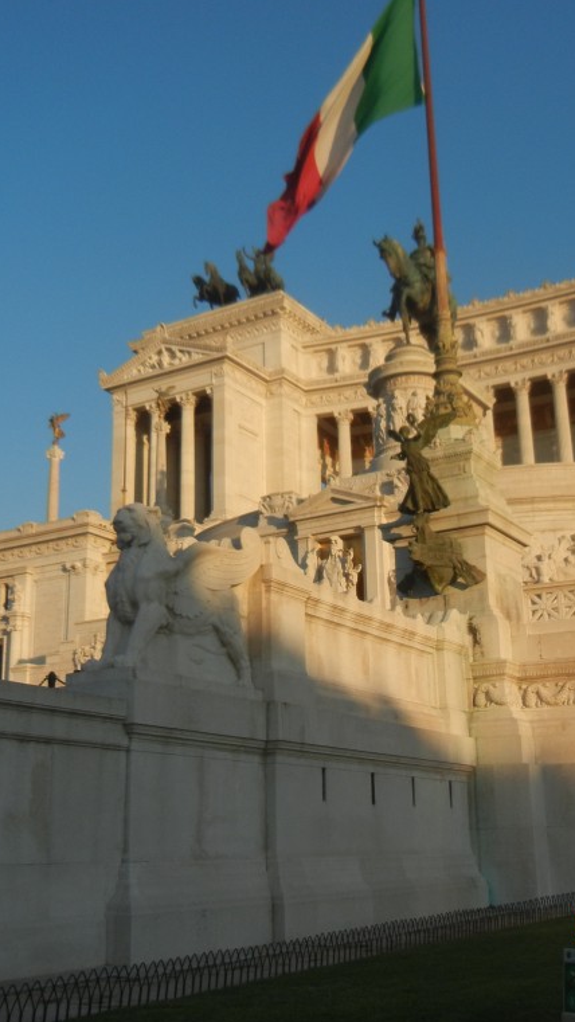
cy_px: 514
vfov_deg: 46.4
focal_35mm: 44
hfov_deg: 27.1
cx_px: 310
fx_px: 1193
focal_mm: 5.4
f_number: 7
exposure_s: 1/302
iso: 160
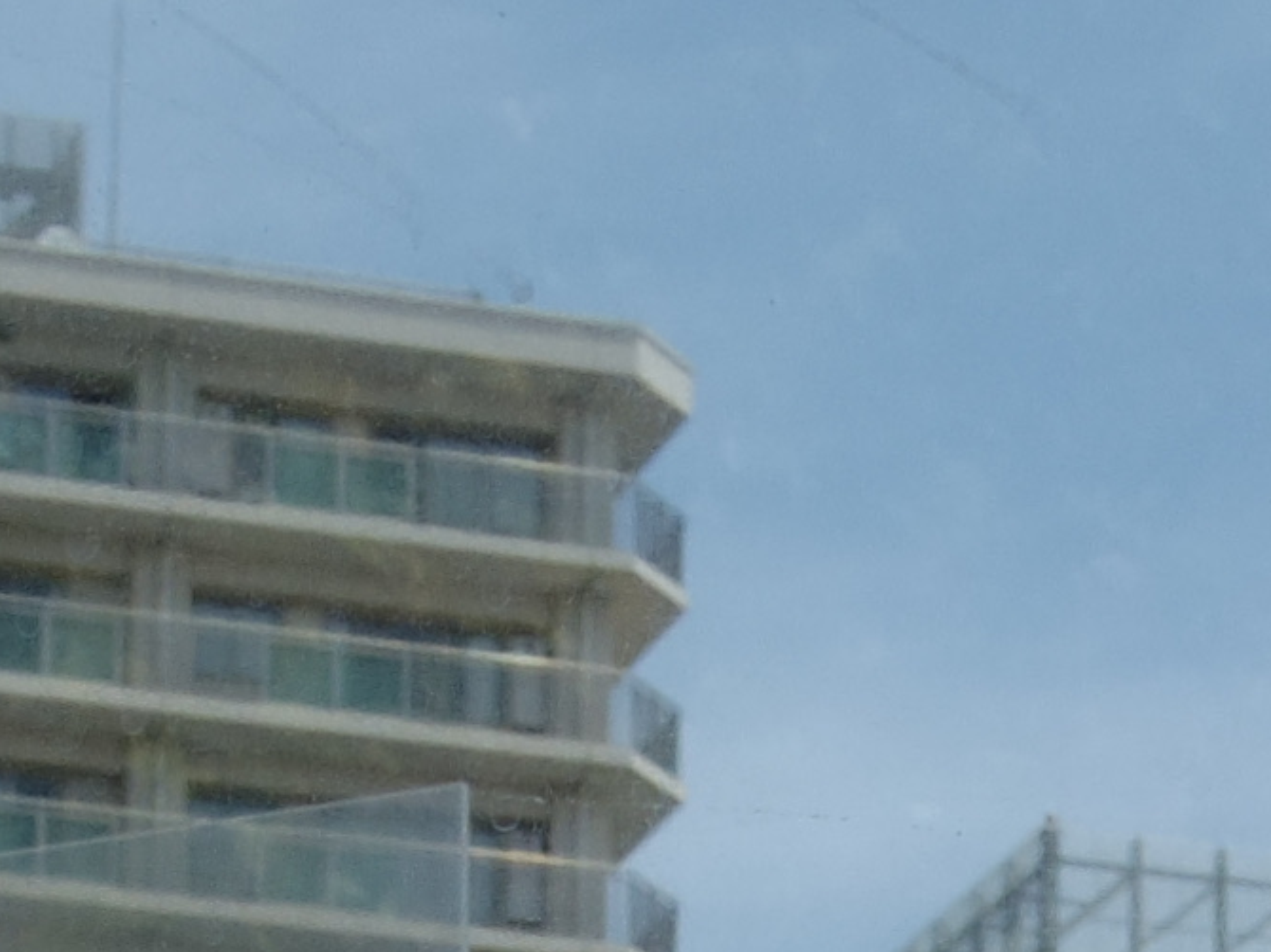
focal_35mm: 233
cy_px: 2628
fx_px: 8552
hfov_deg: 8.5
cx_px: 313
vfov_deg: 6.0
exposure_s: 1/800
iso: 100
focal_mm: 8.5
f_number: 4
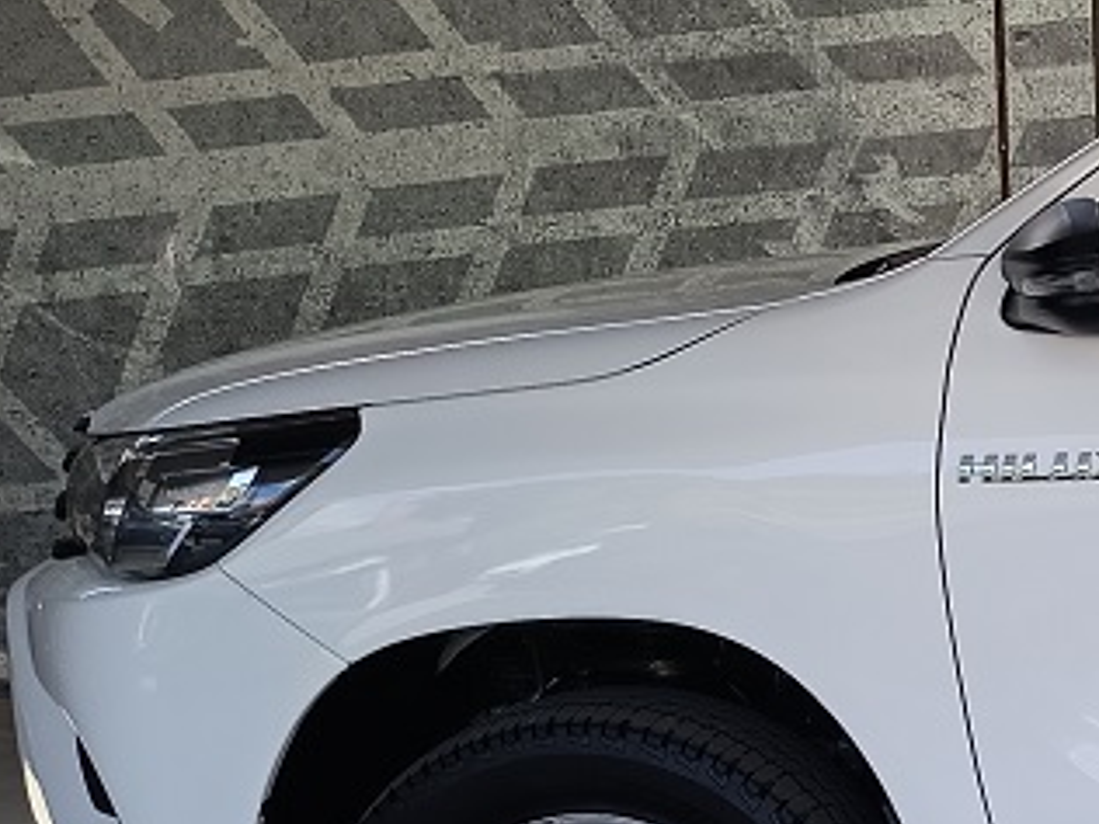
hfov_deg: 17.8
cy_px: 483
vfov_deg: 16.2
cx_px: 1909
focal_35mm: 91
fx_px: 2889
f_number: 1.7
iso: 65
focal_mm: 5.24
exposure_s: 1/100
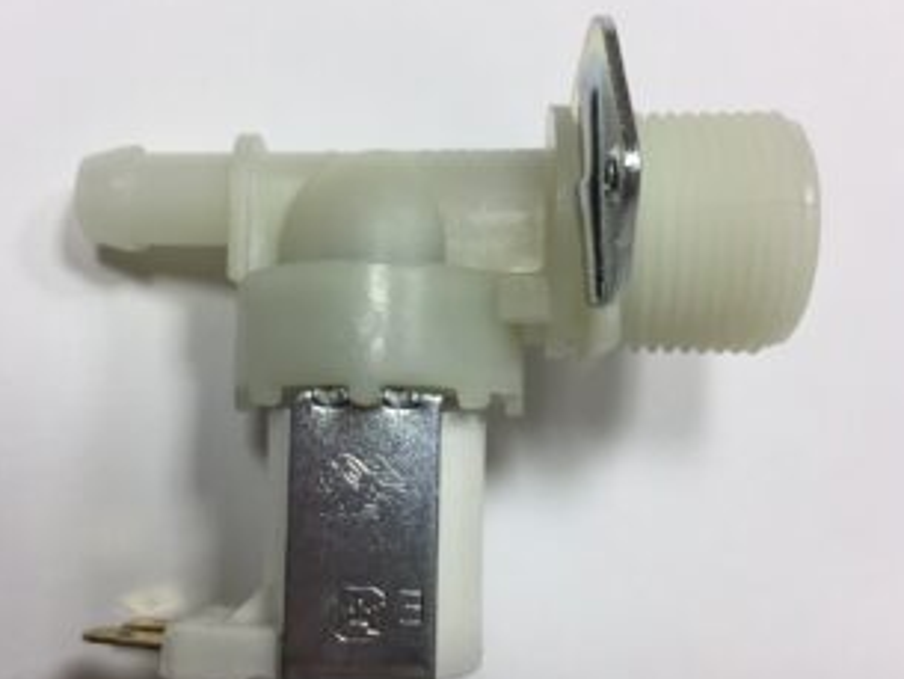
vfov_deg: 37.7
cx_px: 391
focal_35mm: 38
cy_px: 380
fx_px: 993
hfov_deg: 48.8
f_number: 2.2
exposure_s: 1/33
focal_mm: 4.15
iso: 64
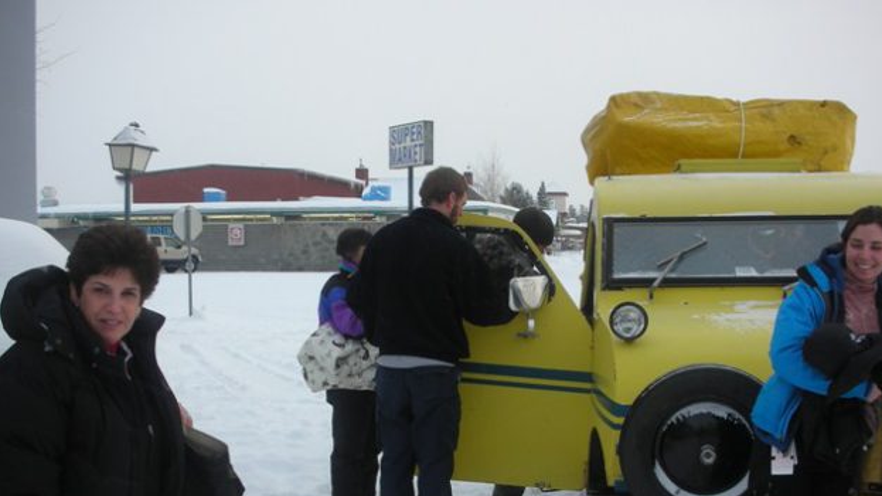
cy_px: 351
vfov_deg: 25.2
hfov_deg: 43.7
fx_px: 1099
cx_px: 452
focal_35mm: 47
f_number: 3
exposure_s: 1/117
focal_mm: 5.8
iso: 50
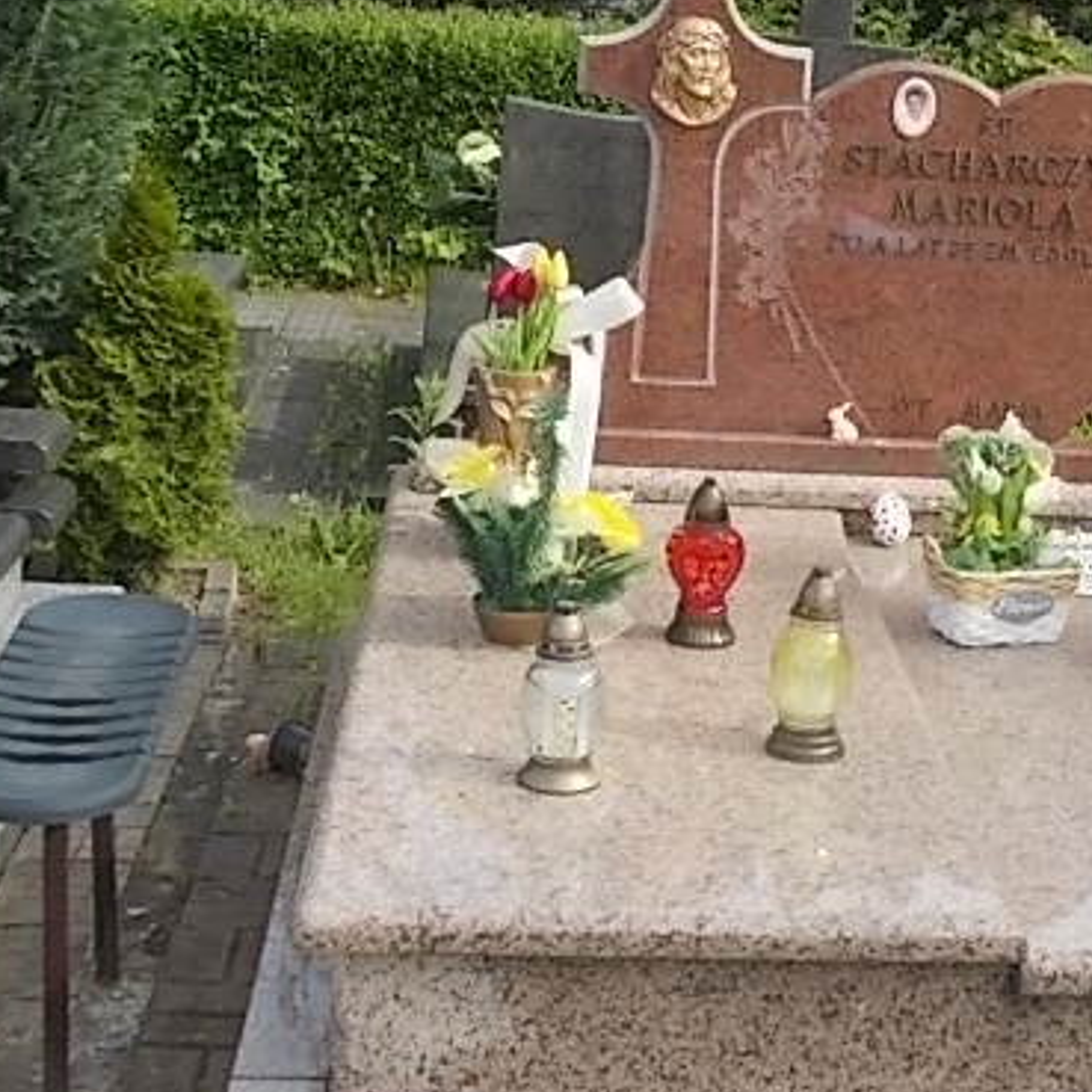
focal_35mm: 66
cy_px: 616
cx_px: 861
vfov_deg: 26.1
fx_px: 2356
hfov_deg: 25.7
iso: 80
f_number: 3.3
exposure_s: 1/250
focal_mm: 6.1
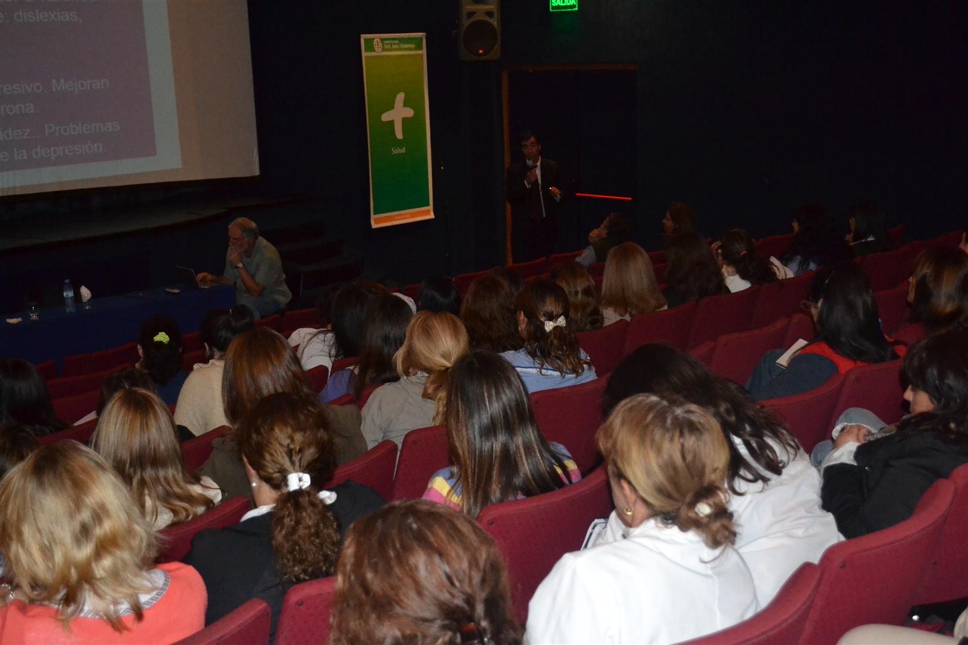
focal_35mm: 48
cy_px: 322
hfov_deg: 41.1
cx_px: 484
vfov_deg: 28.1
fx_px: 1291
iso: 3200
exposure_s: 1/60
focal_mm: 32
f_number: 4.8
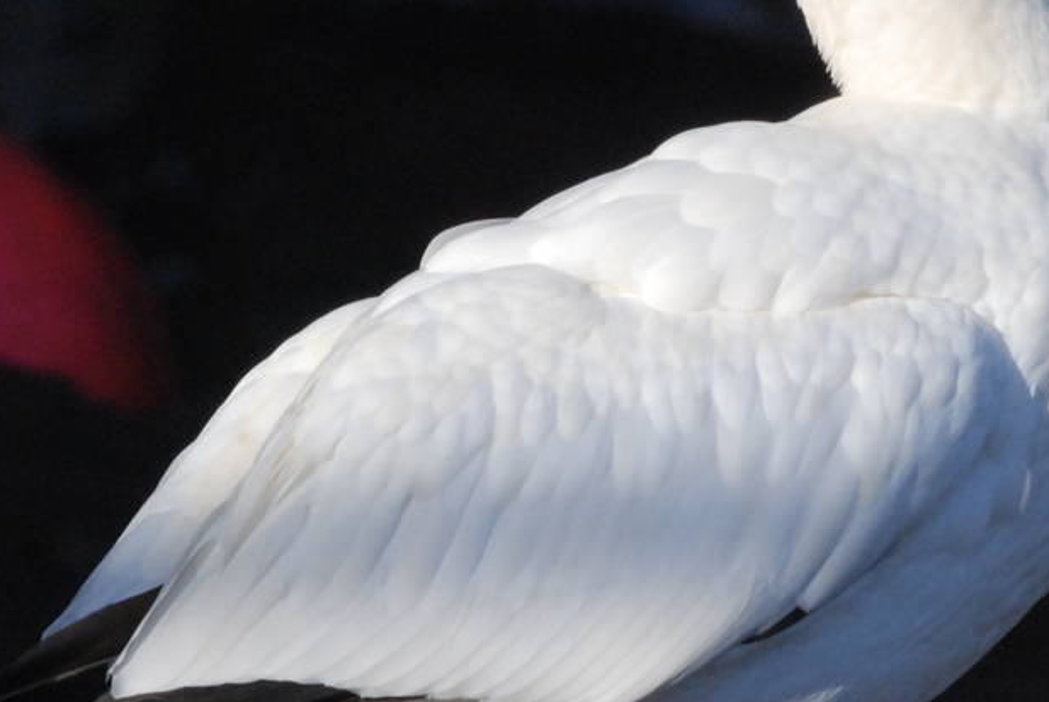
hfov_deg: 3.5
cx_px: 768
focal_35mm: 583
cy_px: 392
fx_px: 17008
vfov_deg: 2.4
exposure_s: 1/2500
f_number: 6.3
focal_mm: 150
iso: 1000
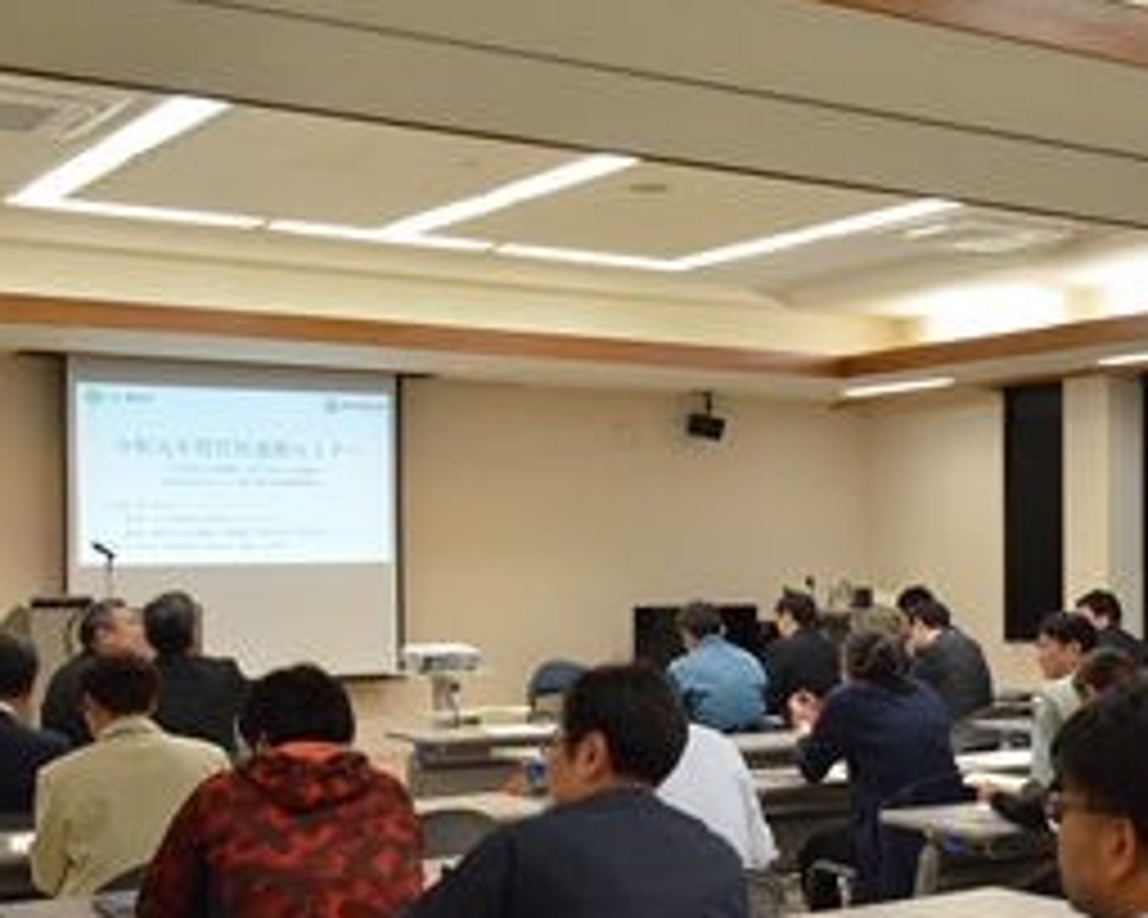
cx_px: 963
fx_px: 1968
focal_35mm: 58
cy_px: 592
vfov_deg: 26.2
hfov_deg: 31.4
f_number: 5.6
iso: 3200
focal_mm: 21
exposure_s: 1/320
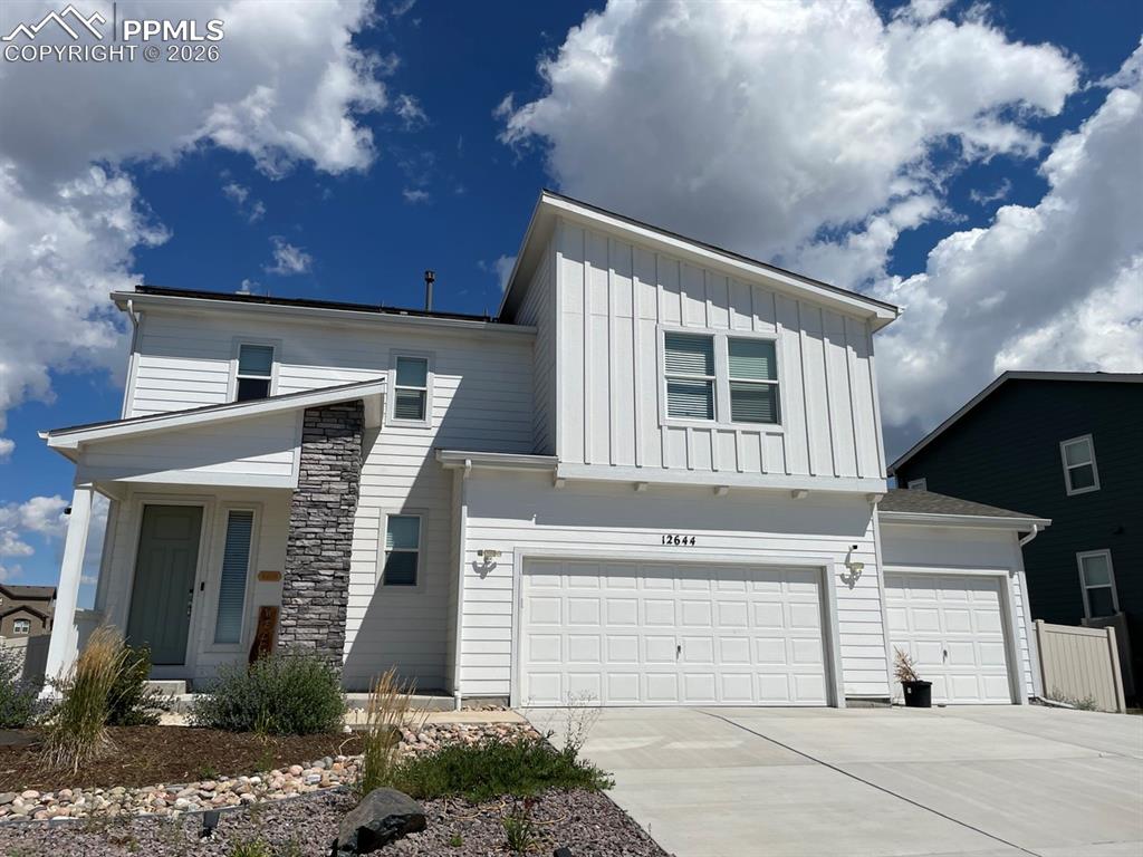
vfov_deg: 53.1
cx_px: 572
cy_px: 428
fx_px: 859
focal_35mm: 26
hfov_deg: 67.3
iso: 32
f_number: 1.6
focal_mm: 4.2
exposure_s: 1/9804
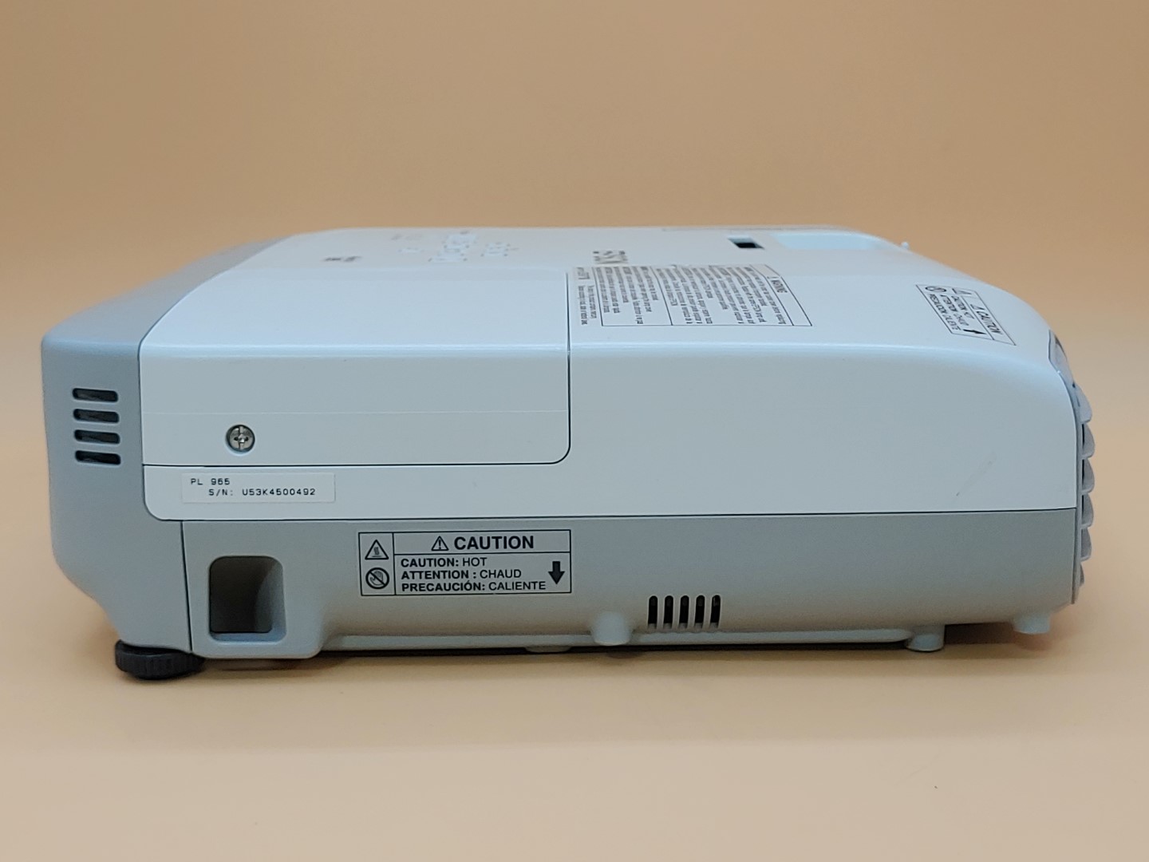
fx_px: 1726
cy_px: 431
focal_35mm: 52
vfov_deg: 28.0
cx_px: 574
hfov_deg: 36.8
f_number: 1.8
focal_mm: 4.36
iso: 50
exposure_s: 1/90
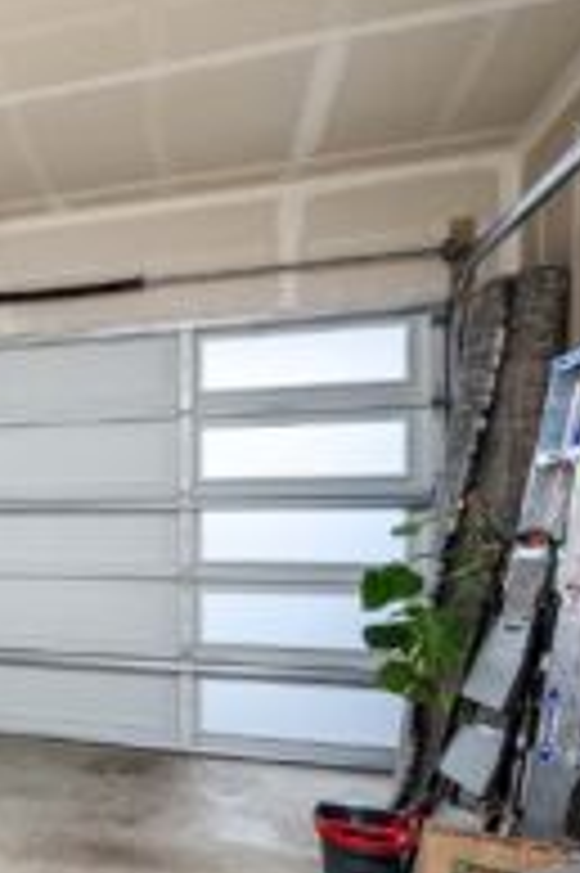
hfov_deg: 32.8
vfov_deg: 59.1
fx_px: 750
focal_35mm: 31
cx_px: -153
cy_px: 574
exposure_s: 1/60
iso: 800
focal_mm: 15
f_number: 7.1
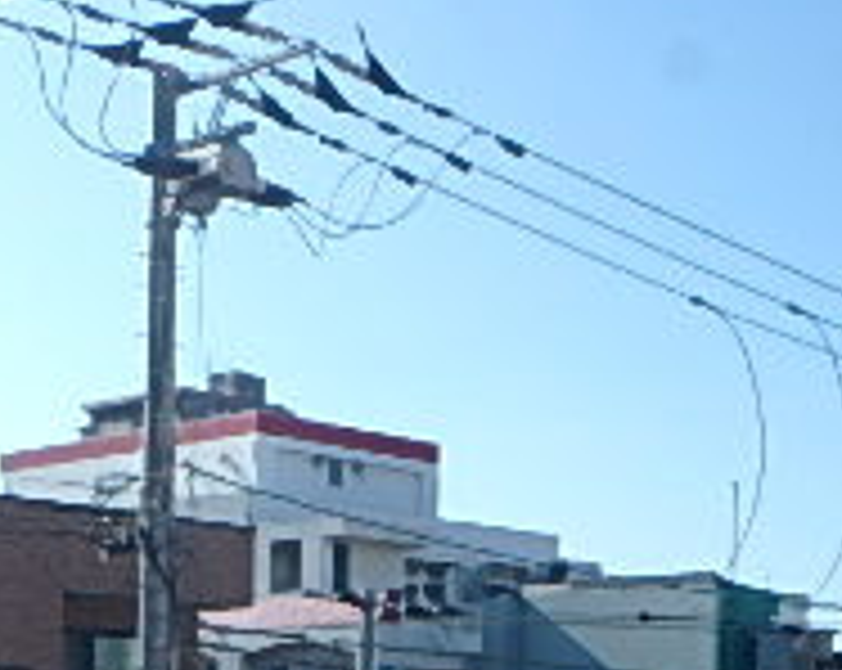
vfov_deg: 18.8
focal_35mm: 77
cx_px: 554
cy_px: 805
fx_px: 1916
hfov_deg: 24.7
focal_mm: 4
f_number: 6.3
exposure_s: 1/400
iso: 125
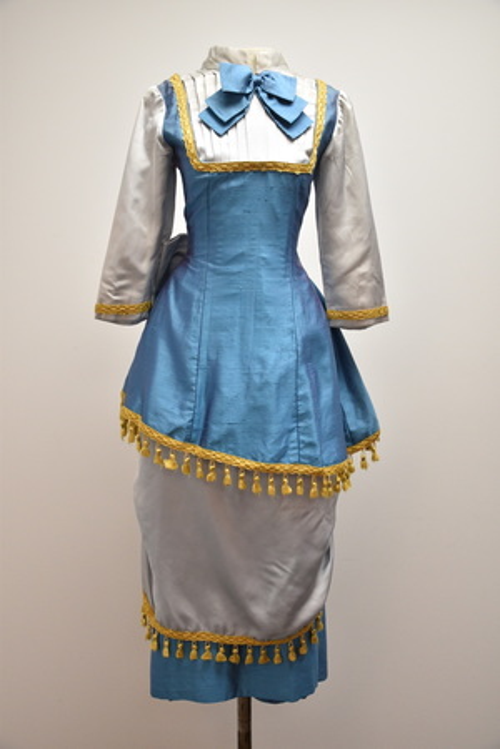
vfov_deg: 53.1
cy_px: 374
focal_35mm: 36
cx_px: 250
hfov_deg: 36.9
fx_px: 750
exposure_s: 1/125
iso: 1000
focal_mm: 24
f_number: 4.5
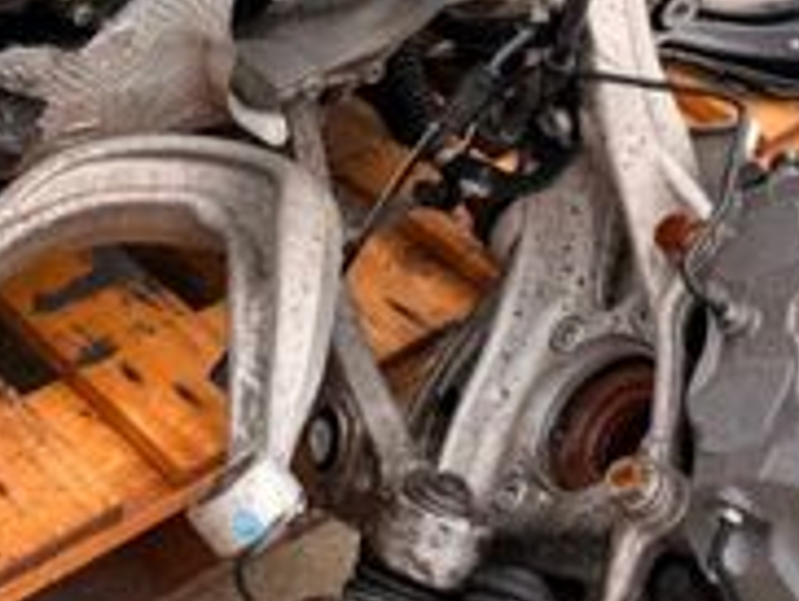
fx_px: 1826
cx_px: -347
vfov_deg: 18.0
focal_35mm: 79
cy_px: -70
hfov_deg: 21.4
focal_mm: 6.76
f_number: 1.78
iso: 80
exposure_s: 1/302
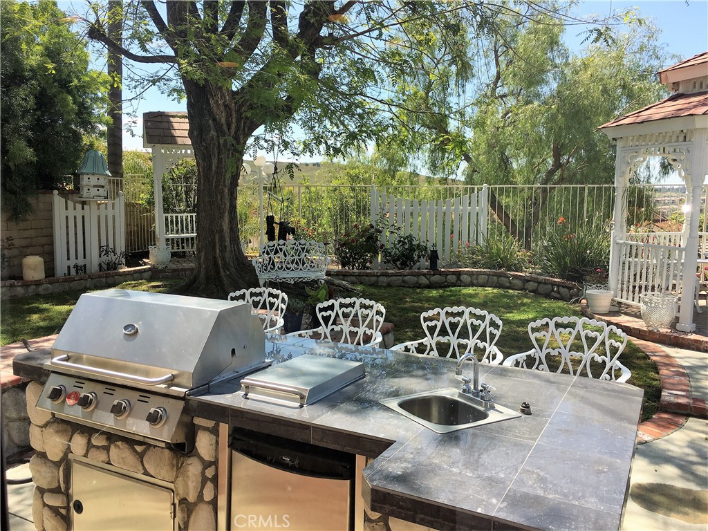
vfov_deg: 48.2
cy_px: 266
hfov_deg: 61.7
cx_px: 354
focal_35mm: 29
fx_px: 593
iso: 25
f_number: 2.2
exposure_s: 1/818
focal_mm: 4.15
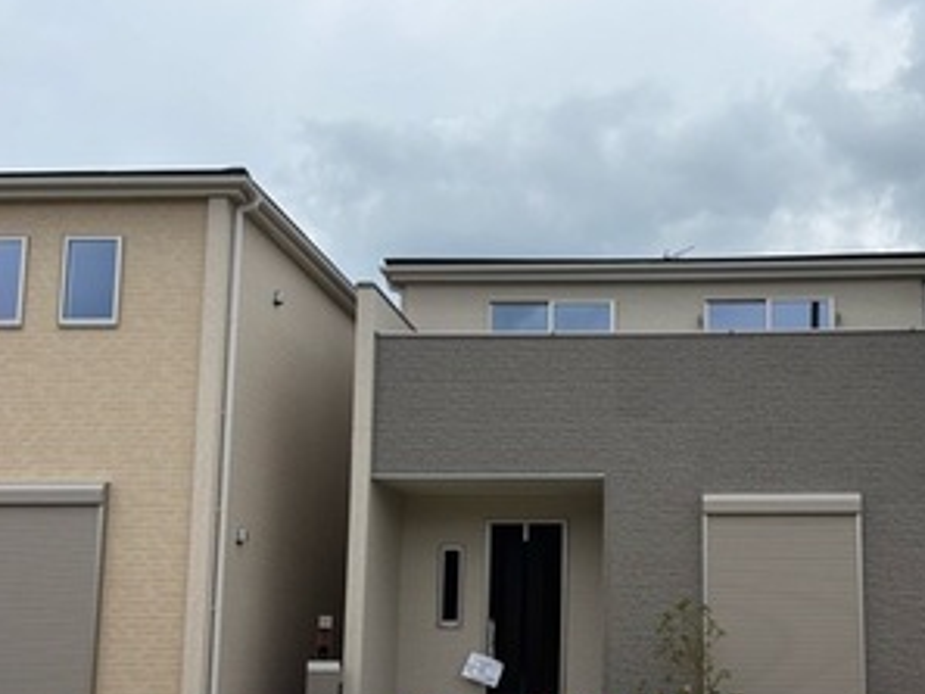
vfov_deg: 33.8
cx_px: 645
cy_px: 501
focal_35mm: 42
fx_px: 1123
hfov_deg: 43.9
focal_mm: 5.96
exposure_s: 1/2288
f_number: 1.6
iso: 50
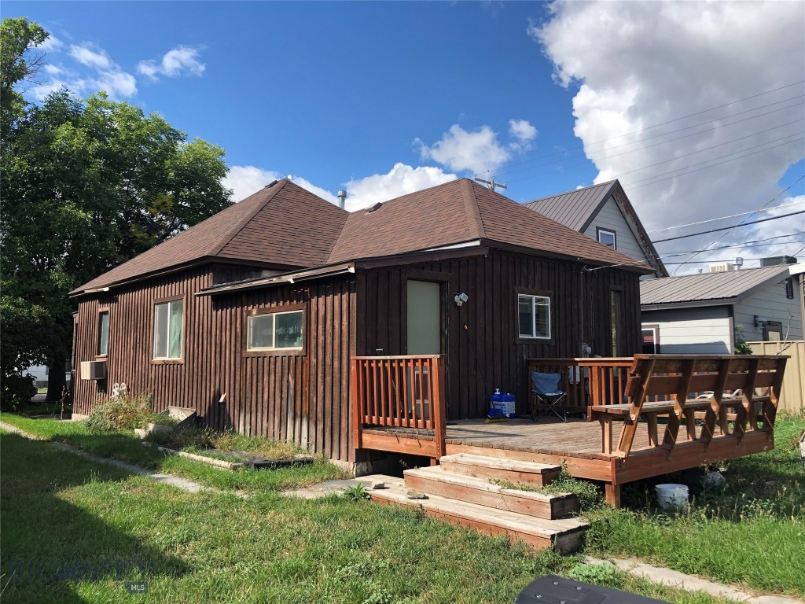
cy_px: 302
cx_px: 402
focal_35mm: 28
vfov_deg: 49.7
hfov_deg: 63.4
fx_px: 651
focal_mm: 3.99
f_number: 1.8
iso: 20
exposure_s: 1/1116
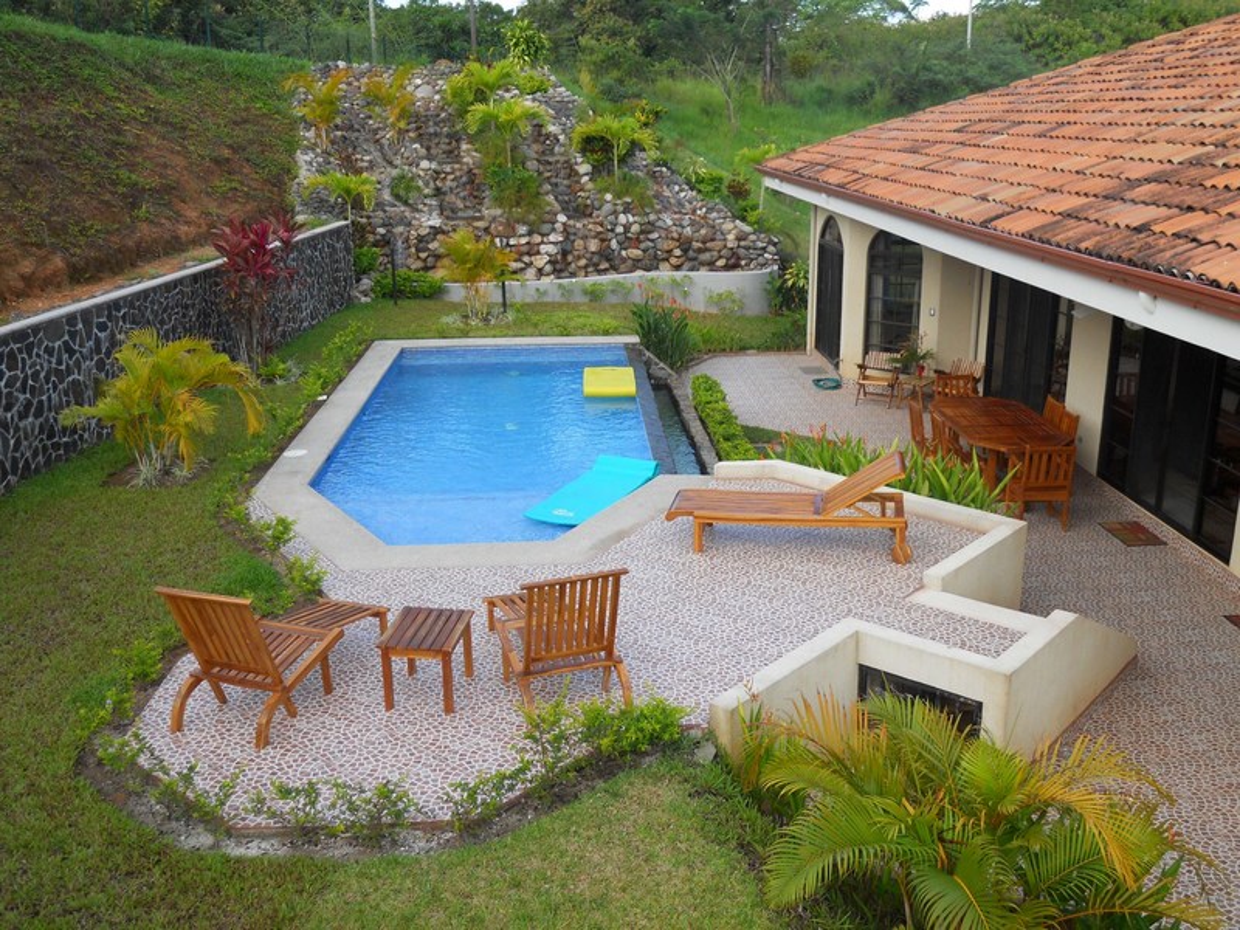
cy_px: 465
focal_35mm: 32
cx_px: 620
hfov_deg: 56.8
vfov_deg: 44.2
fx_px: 1146
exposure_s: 1/320
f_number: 2.8
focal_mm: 5.7
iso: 80
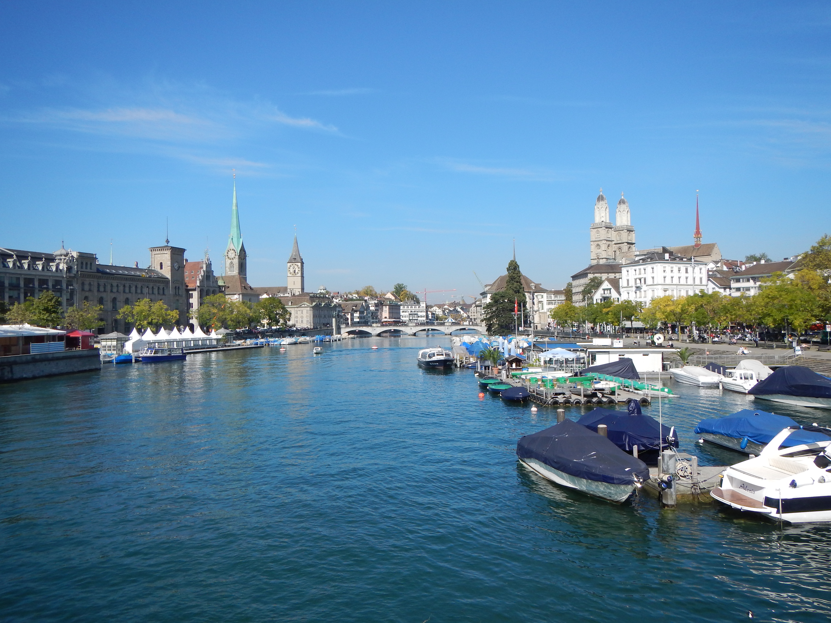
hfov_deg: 63.4
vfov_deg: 49.7
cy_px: 312
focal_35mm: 28
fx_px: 672
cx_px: 416
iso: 125
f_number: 3.9
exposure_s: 1/1000
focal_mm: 5
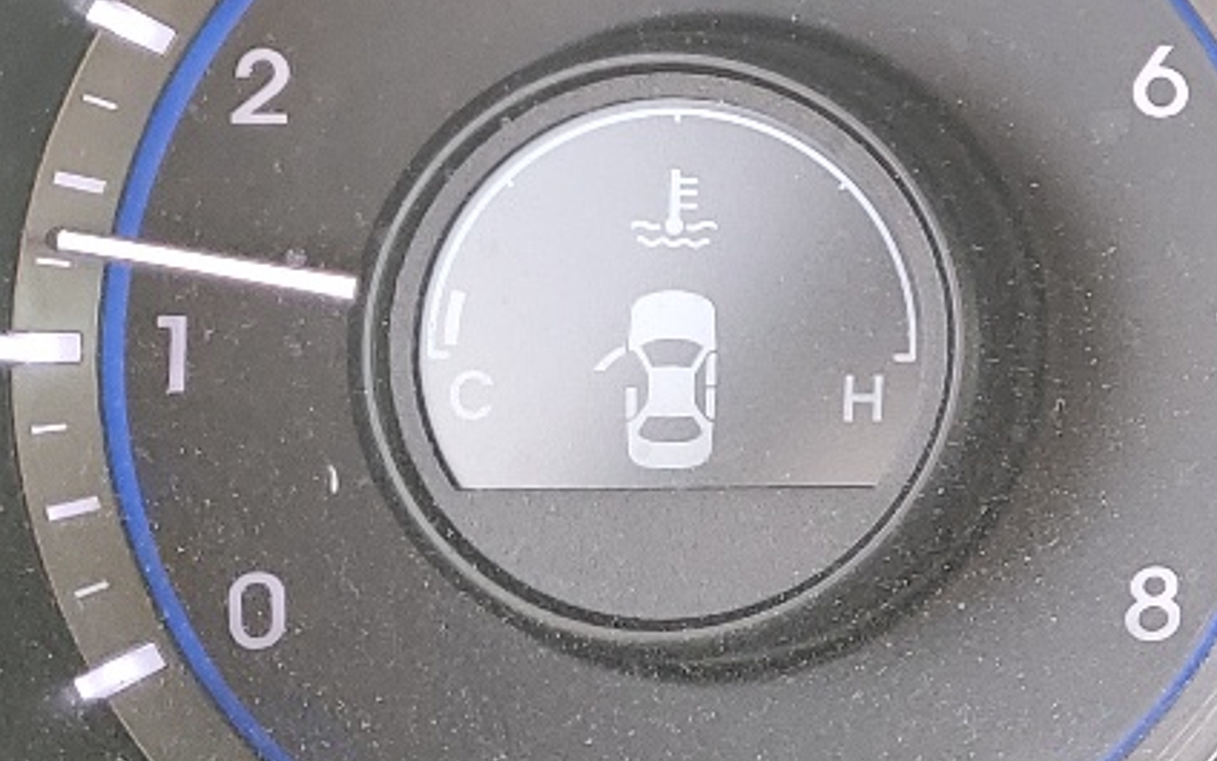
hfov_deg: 18.0
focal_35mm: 104
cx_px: 1780
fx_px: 3449
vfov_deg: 12.6
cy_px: 213
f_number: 1.5
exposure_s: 1/60.2
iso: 52
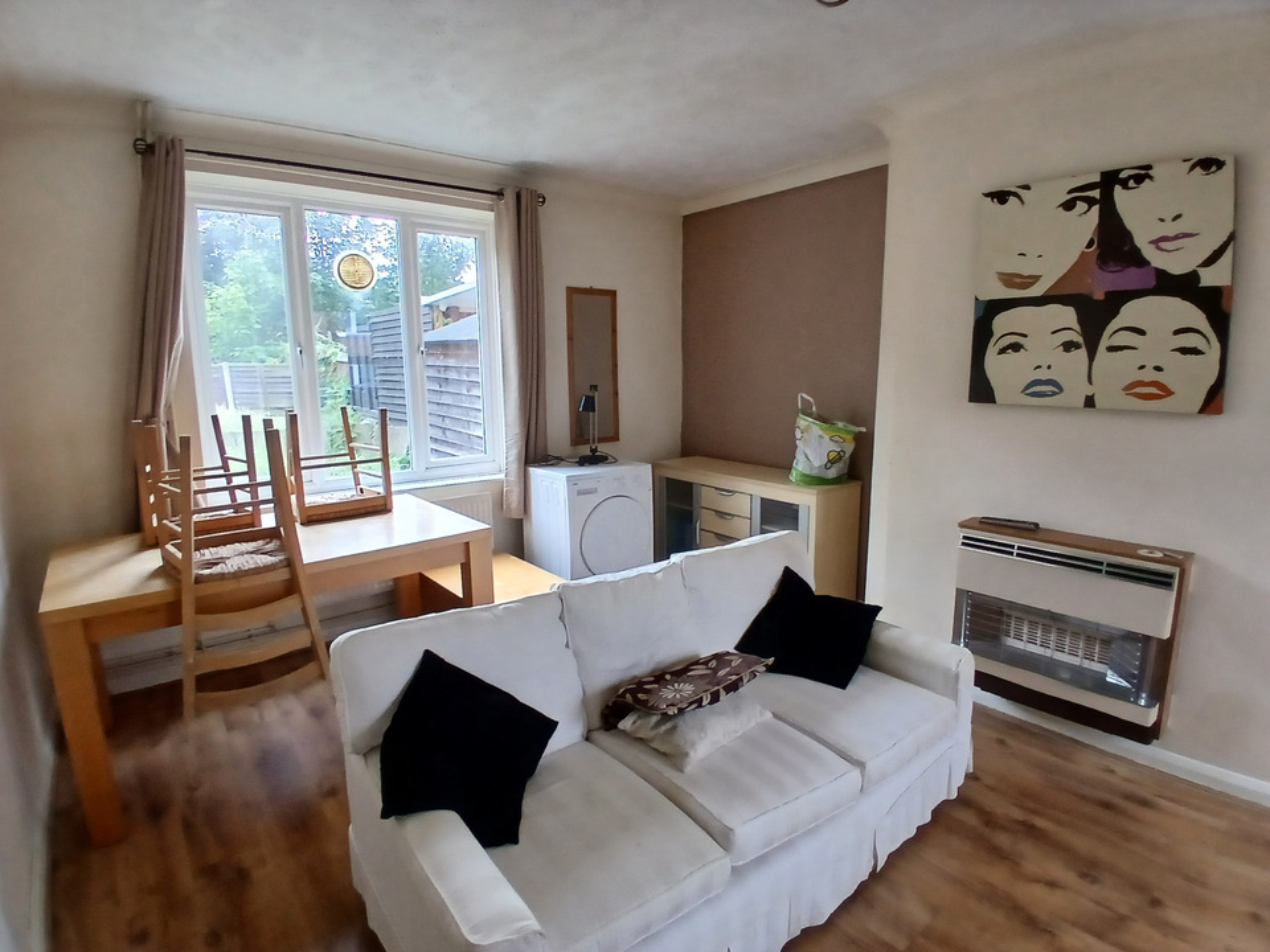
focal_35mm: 17
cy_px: 476
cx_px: 635
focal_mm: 1.4
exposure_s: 1/33
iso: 125
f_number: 2.2
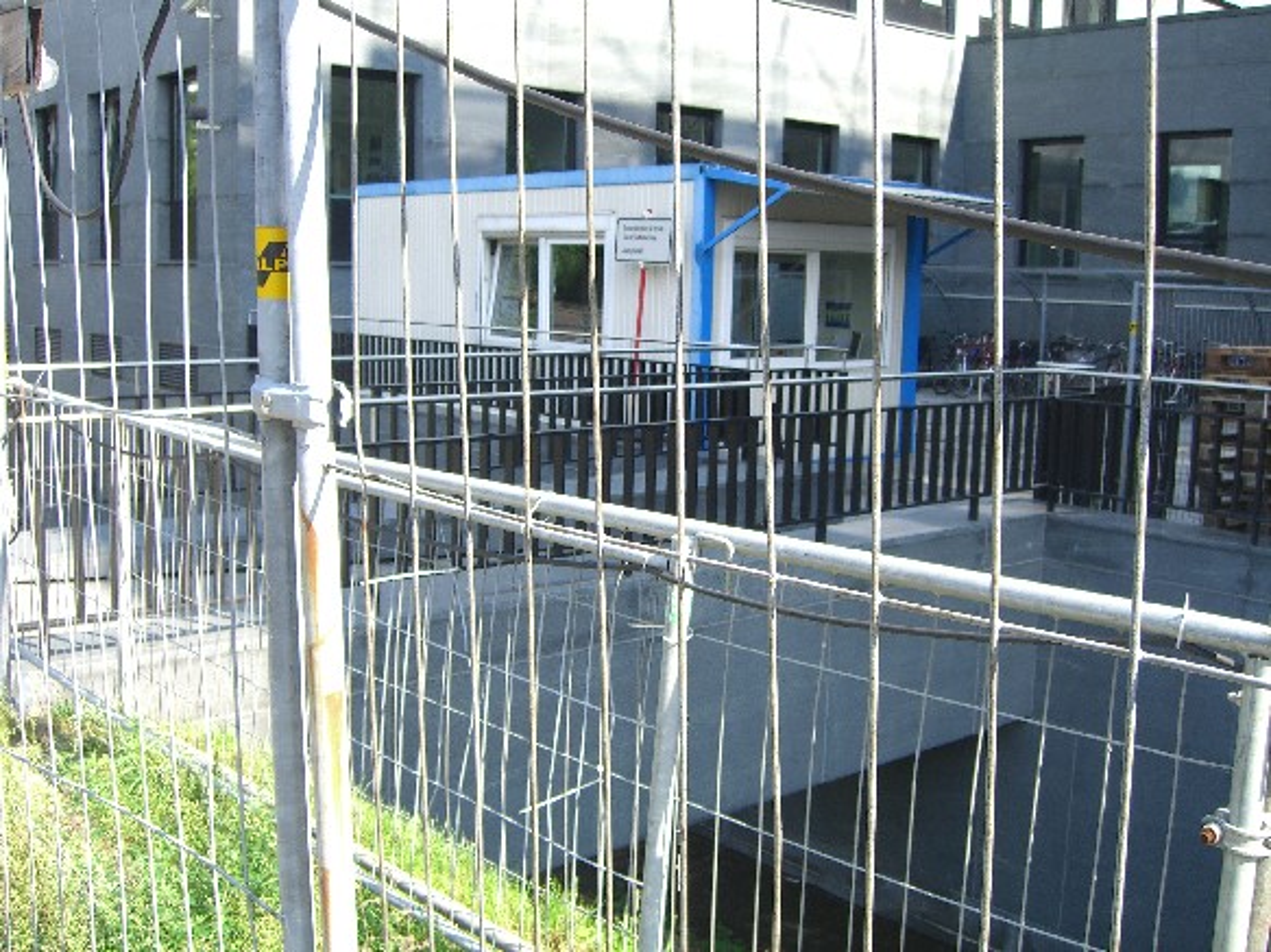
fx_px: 1395
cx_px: 636
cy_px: 476
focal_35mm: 38
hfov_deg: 49.0
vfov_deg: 37.7
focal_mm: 7.9
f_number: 2.8
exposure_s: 1/250
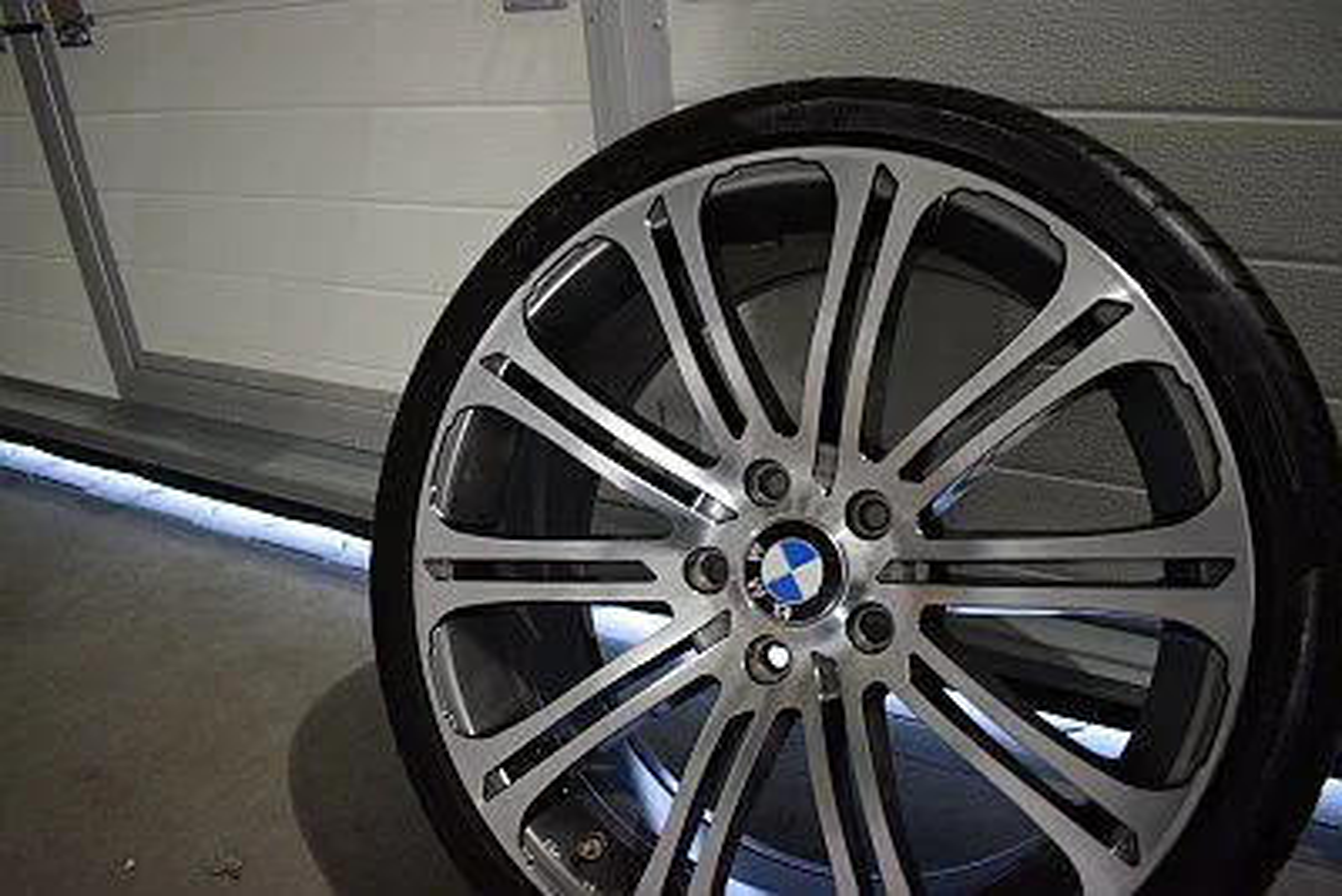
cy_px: 448
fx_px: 1007
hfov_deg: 67.4
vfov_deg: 48.0
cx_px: 671
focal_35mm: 27
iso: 1250
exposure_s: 1/60
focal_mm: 18
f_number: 3.5
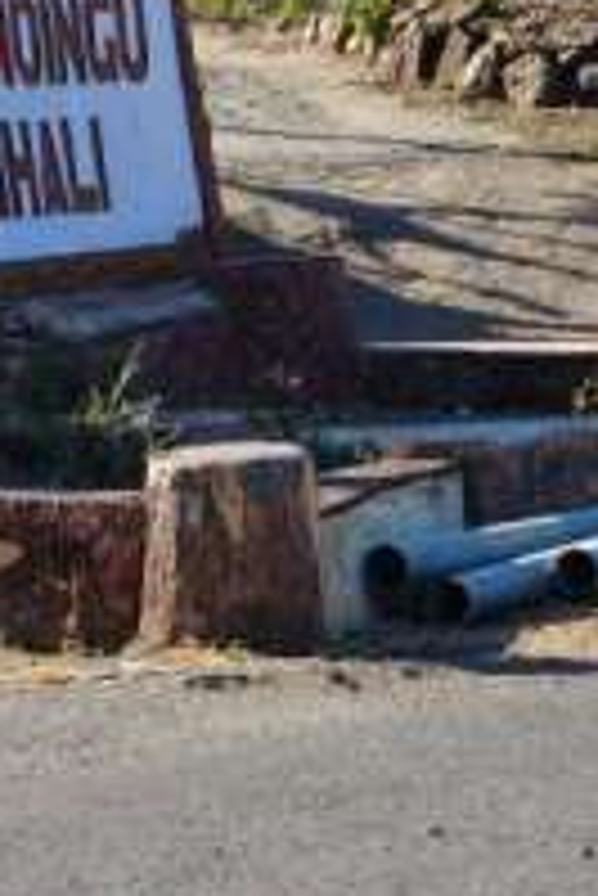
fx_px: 6989
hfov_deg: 4.9
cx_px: 895
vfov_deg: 7.3
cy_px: -221
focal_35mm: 281
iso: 250
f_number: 9
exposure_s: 1/320
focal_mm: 70
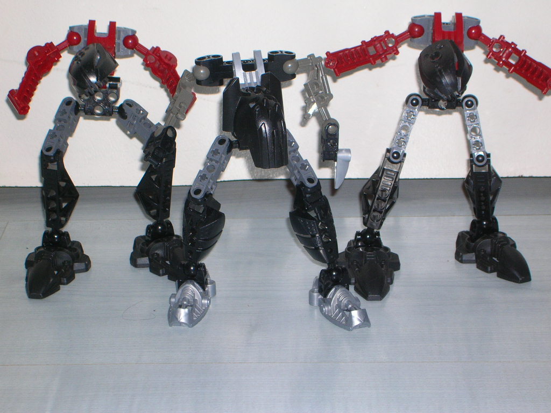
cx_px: 276
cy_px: 206
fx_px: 1671
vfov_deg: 14.1
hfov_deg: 18.7
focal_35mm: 105
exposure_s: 1/60.1
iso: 62
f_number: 4.9
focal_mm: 17.4
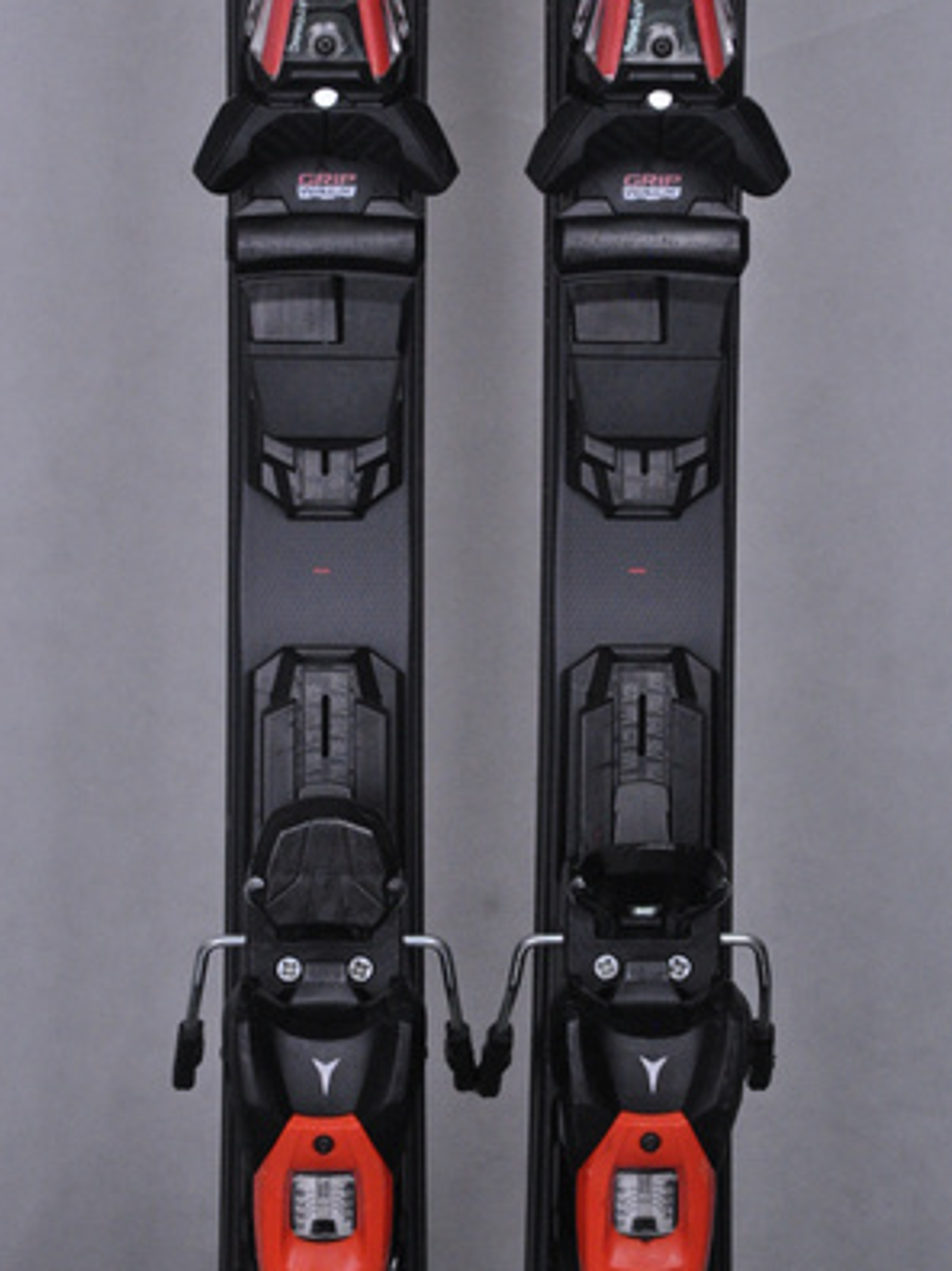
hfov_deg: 12.9
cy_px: 656
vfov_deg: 17.1
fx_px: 4219
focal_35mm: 115
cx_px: 478
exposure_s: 1/125
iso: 3200
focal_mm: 70
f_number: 9.5
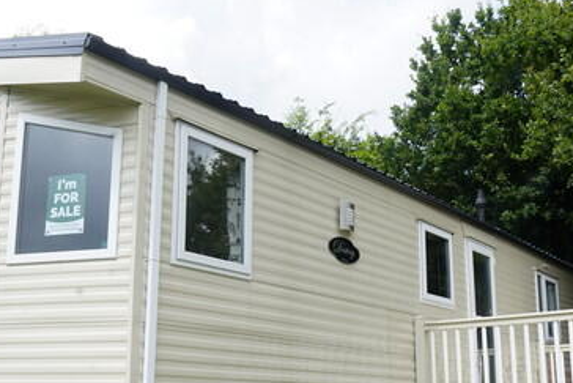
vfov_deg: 29.6
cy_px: 267
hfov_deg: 43.5
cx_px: 258
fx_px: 716
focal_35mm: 45
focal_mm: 16
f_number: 18
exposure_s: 1/60
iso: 250
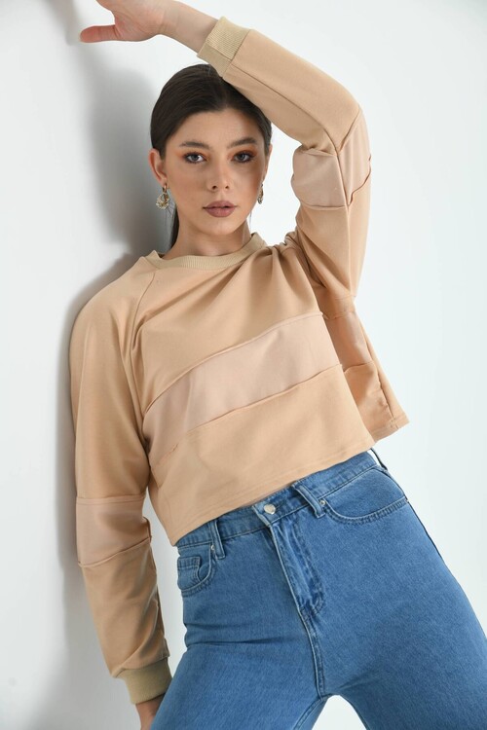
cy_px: 365
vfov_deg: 32.4
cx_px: 244
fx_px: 1258
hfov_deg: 21.9
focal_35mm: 62
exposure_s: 1/125
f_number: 6.3
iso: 100
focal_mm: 62
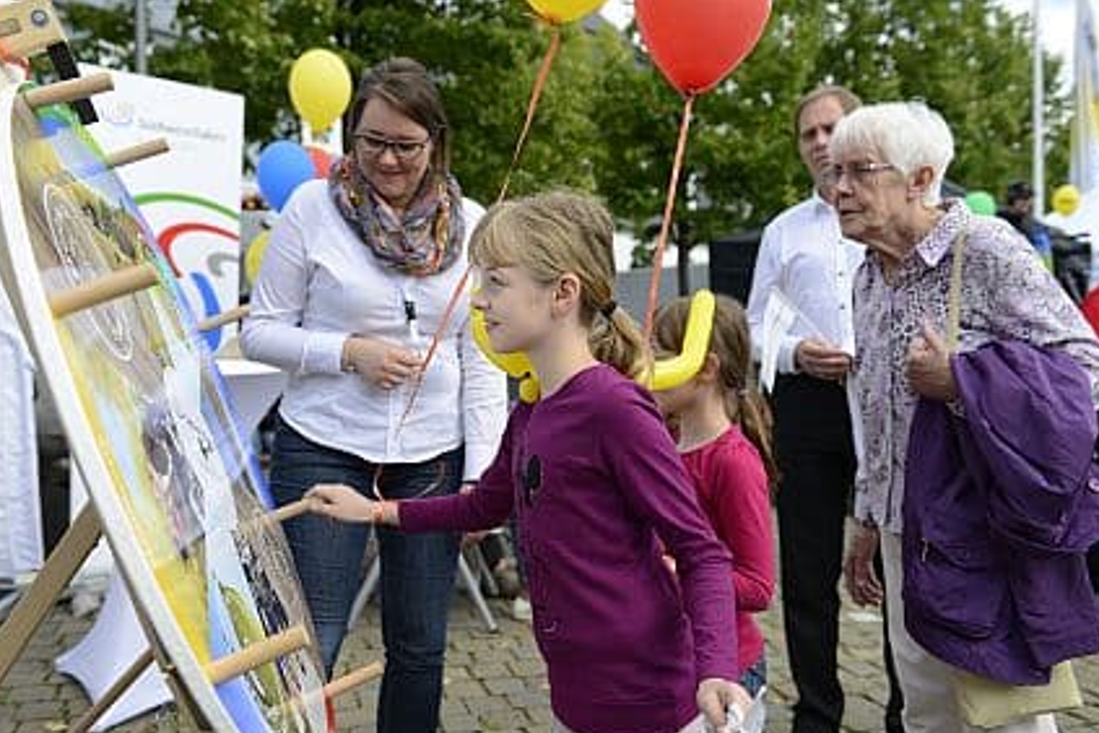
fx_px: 1007
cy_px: 387
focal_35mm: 33
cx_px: 553
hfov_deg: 57.2
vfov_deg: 40.0
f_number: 4
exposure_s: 1/640
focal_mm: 31
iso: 125
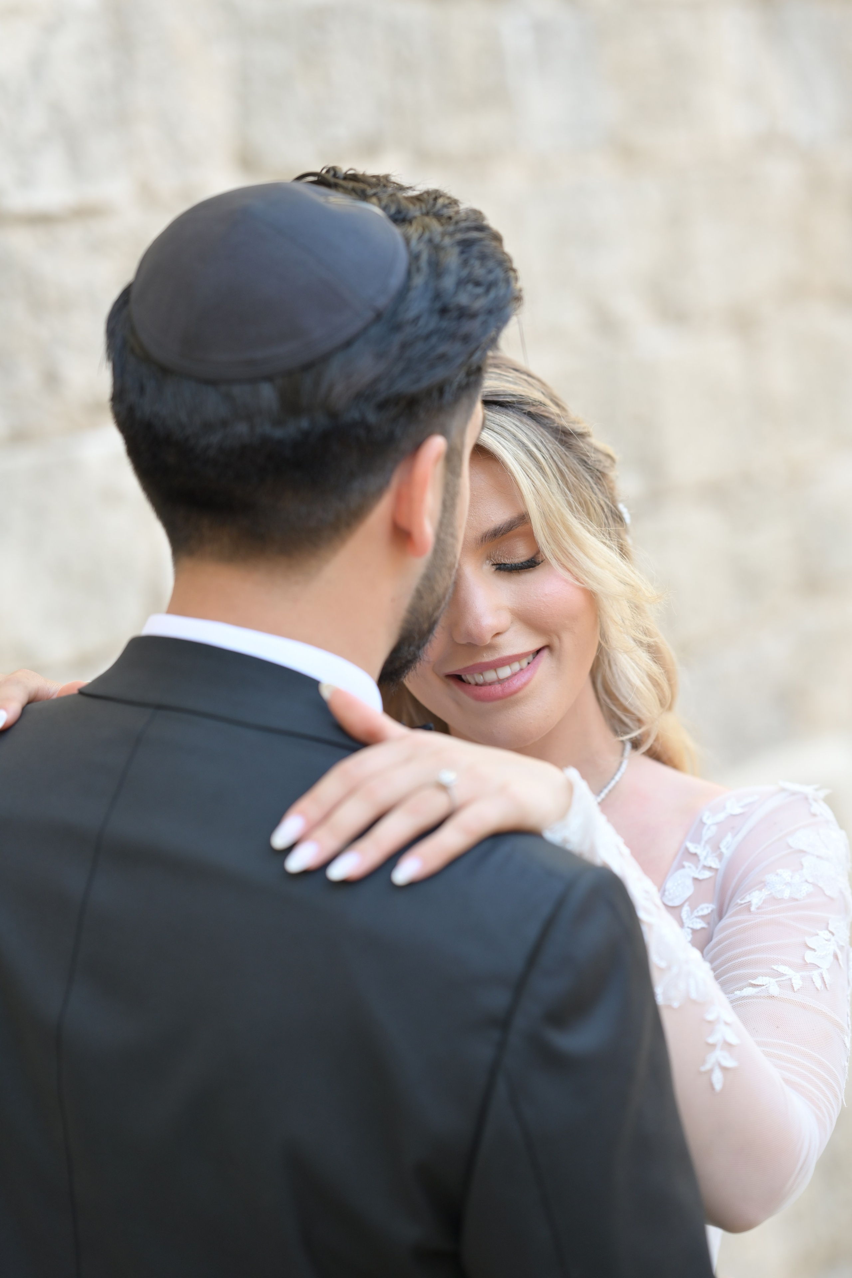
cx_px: 426
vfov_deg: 23.9
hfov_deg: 16.1
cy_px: 639
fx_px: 3017
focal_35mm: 85
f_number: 2.5
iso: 200
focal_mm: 85
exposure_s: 1/320
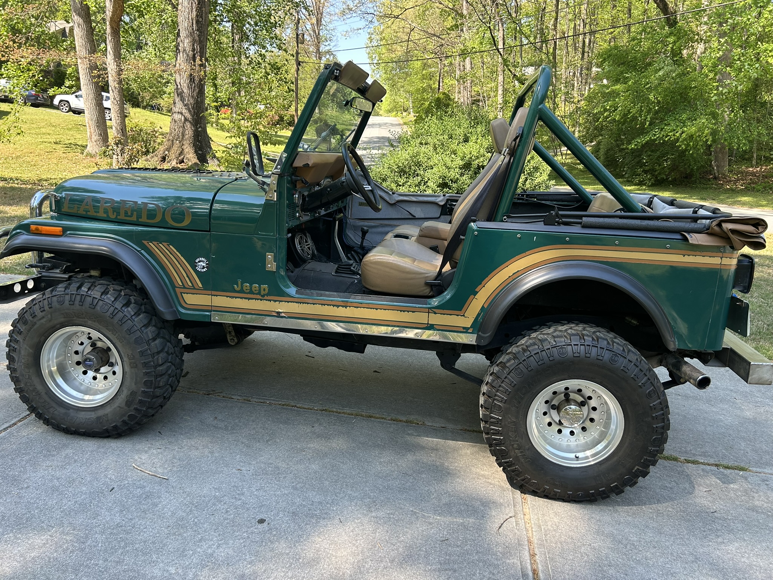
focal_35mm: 26
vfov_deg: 53.1
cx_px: 386
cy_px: 290
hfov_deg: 67.3
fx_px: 581
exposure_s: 1/392
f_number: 1.5
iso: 50
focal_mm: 5.7
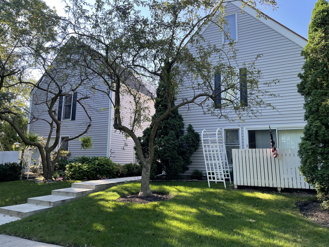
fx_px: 247
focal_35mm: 26
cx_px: 164
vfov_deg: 53.1
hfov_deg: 67.3
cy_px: 124
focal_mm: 4.2
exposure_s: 1/339
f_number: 1.6
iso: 32
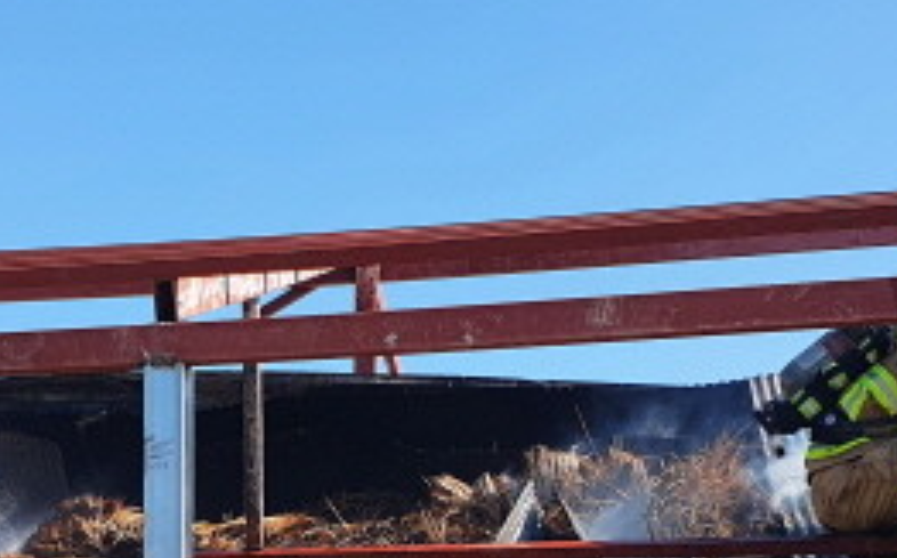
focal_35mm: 79
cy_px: 582
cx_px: 315
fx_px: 1929
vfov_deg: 16.1
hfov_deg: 26.1
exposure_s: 1/870
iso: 50
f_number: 2.4
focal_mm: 4.32
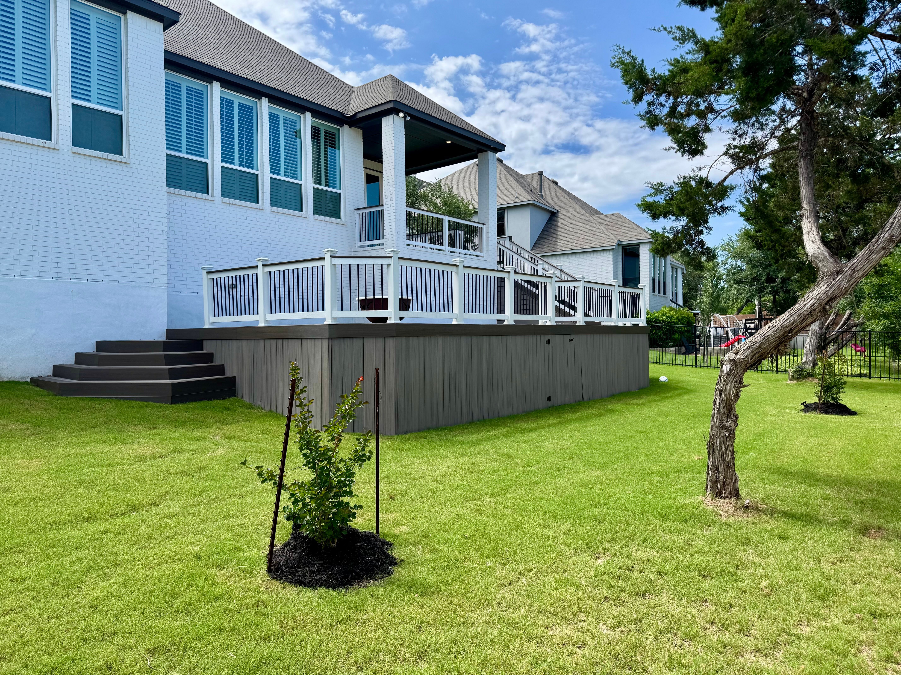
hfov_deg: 71.6
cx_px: 450
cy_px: 338
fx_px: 625
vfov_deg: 56.8
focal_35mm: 24
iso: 80
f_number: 1.78
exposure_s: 1/2041
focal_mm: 6.76
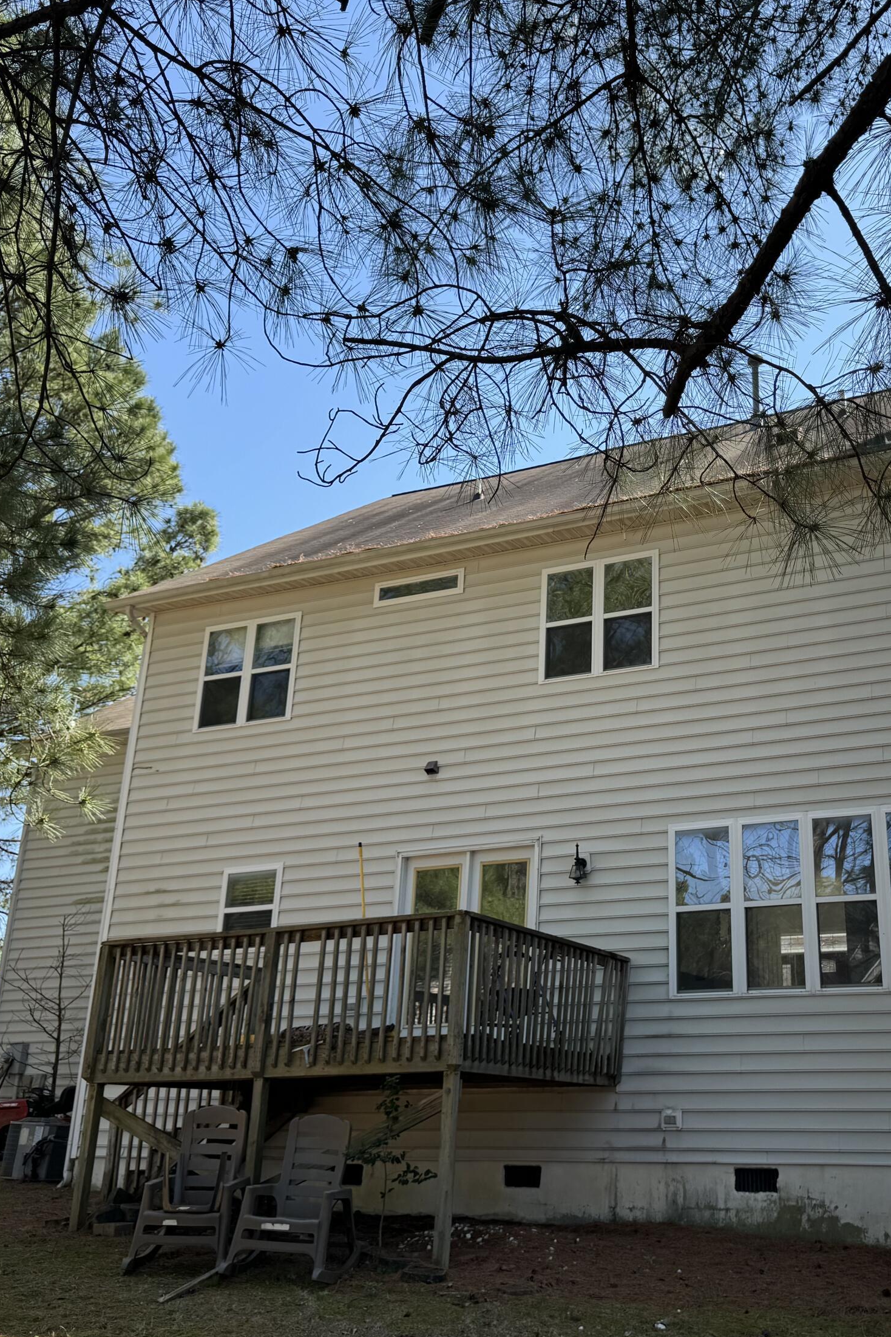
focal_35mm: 34
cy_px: 658
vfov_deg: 55.8
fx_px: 1262
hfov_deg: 38.0
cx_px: 660
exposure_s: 1/1560
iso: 80
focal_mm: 6.86
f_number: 1.78
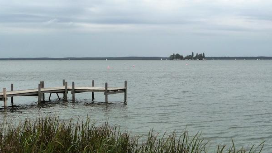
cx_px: 128
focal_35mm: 58
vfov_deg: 20.7
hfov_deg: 36.0
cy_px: 80
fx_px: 418
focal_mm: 8.5
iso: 160
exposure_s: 1/640
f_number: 4.2
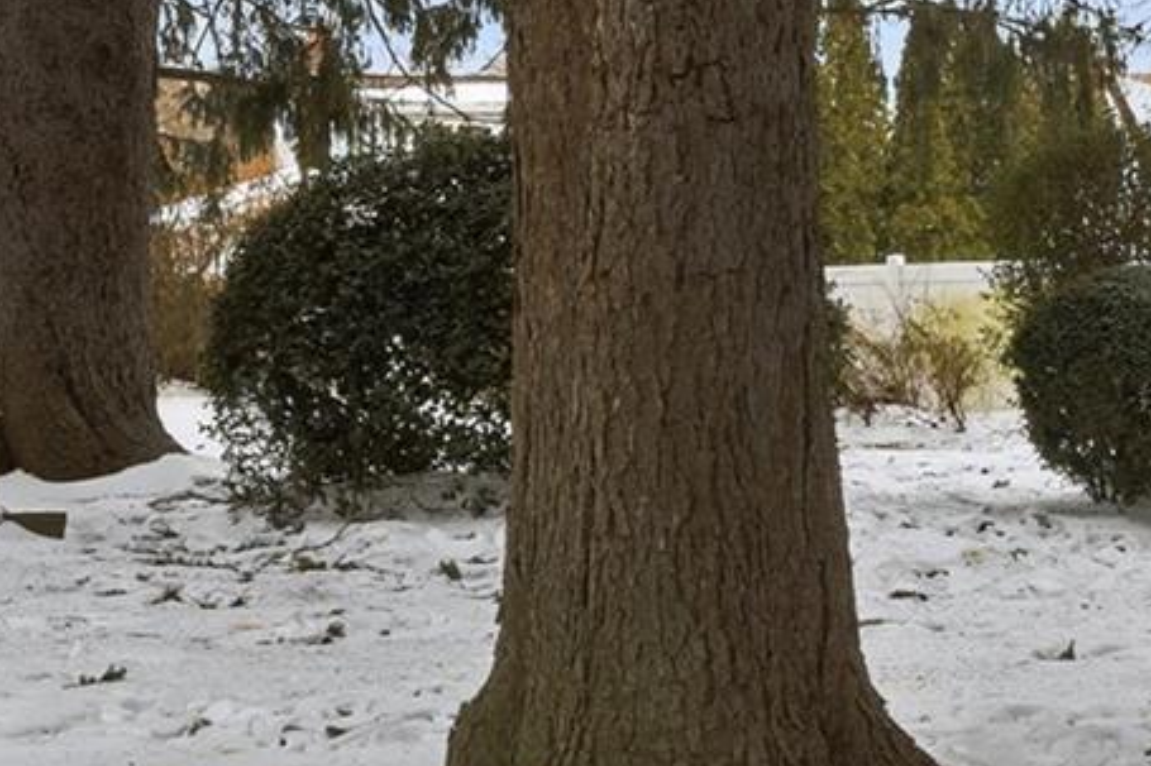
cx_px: 916
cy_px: 252
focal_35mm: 72
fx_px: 2301
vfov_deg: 18.9
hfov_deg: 27.5
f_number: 9
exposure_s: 1/1250
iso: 200
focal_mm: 16
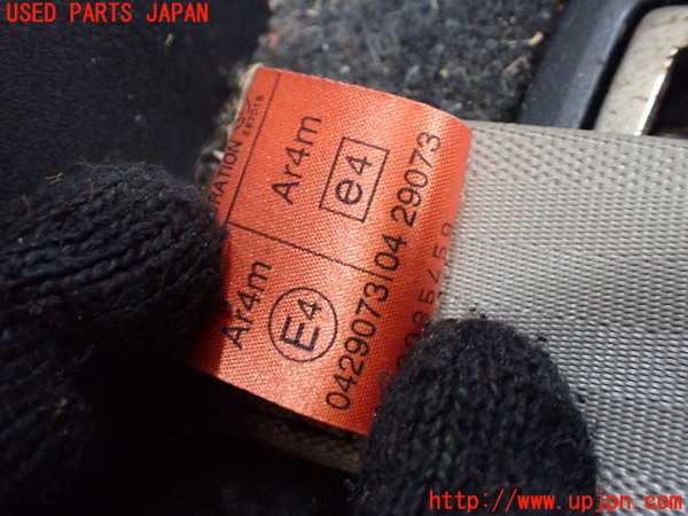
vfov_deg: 46.8
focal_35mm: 30
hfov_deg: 60.0
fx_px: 596
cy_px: 258
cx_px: 344
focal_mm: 5.4
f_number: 2.3
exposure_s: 1/30
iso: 800
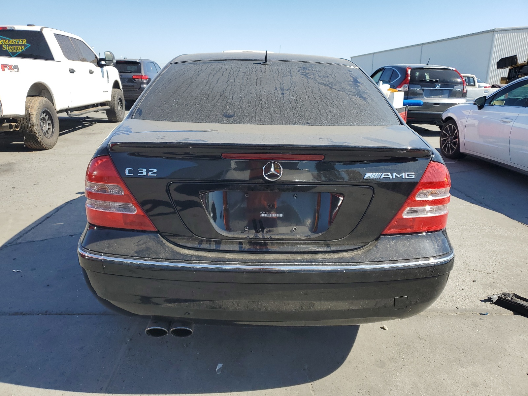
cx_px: 264
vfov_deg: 53.1
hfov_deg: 67.3
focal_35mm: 26
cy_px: 198
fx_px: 397
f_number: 1.5
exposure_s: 1/2000
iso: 50
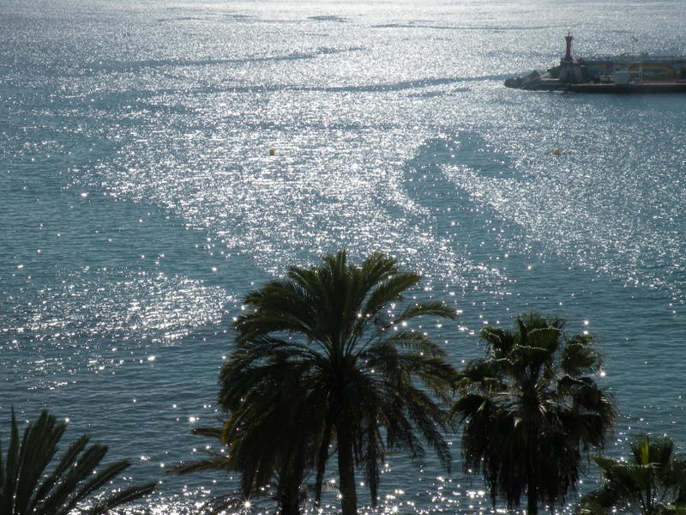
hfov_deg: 21.1
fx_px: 1843
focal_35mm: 93
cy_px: 258
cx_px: 343
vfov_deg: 15.9
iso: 64
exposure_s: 1/438
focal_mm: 16.4
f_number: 8
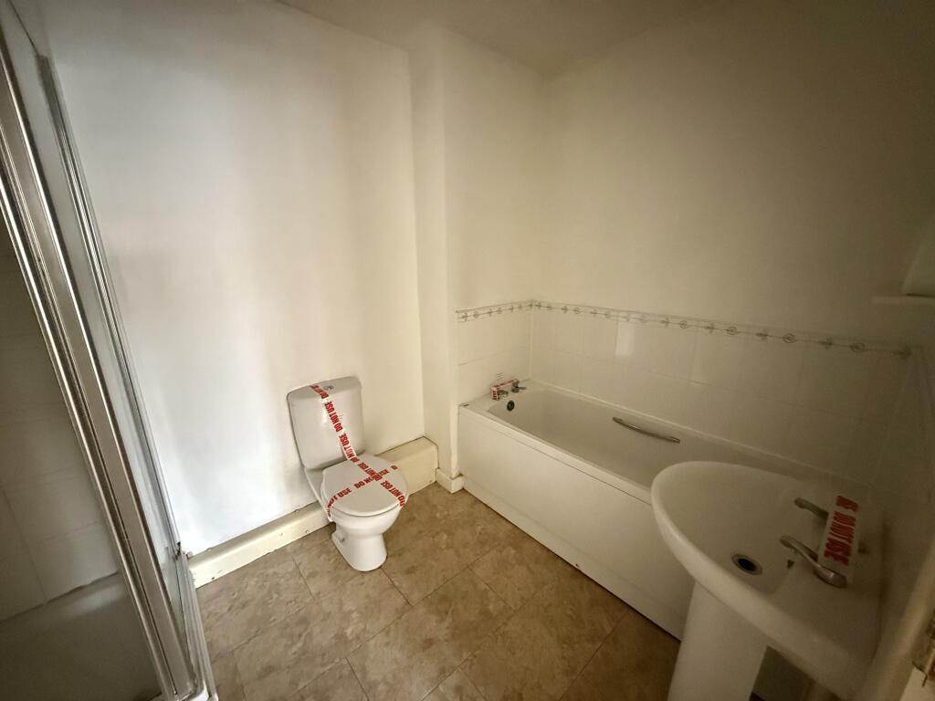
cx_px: 468
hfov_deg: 102.1
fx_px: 378
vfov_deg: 85.7
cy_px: 350
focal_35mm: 14
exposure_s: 1/54
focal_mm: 2.22
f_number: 2.2
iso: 1250
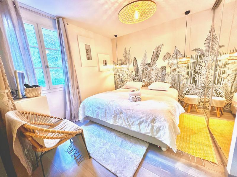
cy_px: 88
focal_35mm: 13
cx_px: 118
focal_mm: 1.57
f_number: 1.8
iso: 125
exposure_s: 1/50
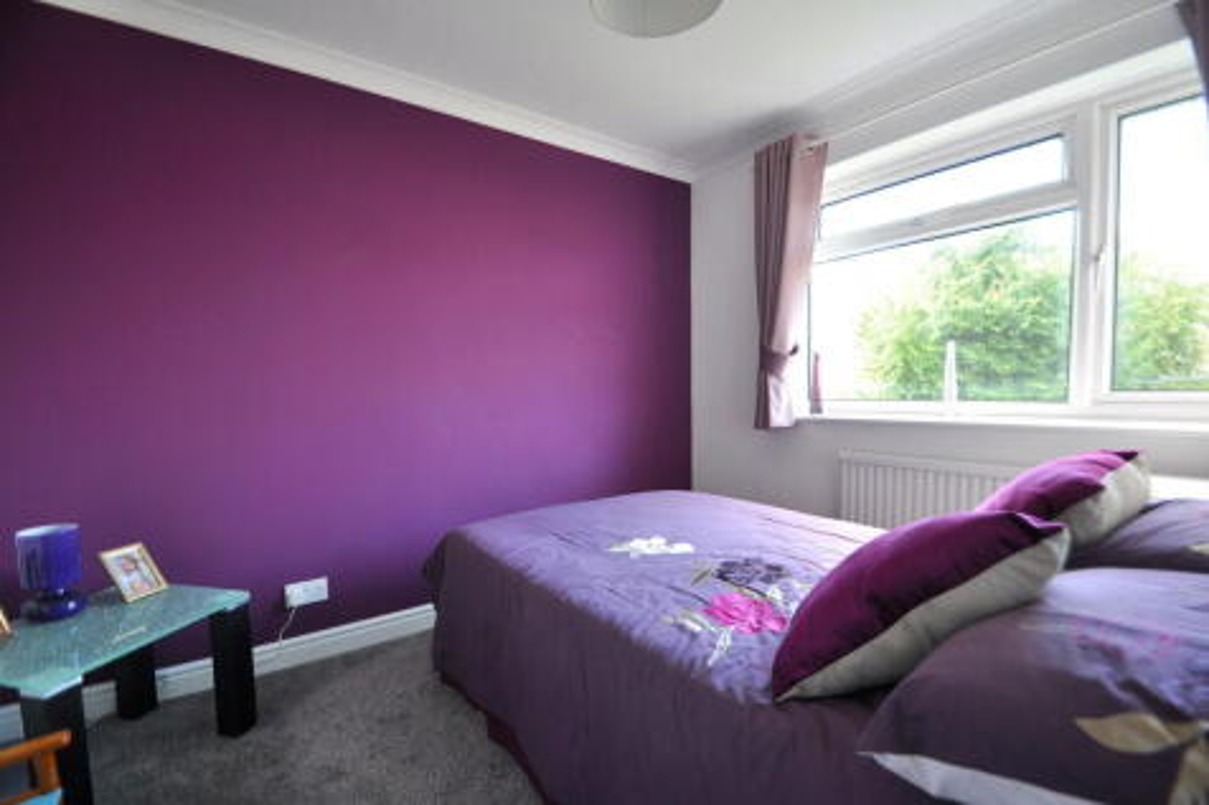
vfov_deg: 77.3
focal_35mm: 15
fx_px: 504
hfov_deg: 100.4
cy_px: 402
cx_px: 604
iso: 400
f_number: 4
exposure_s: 1/60
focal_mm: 10
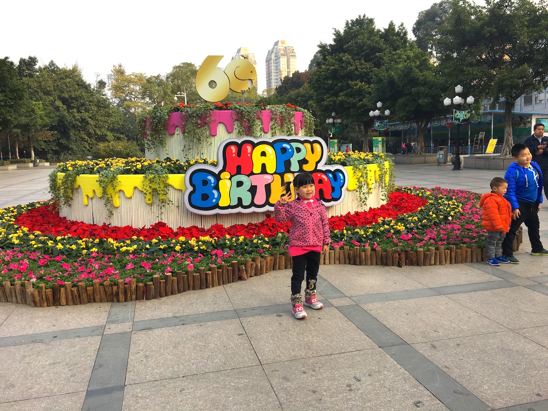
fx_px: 459
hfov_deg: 61.7
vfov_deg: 48.2
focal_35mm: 29
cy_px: 206
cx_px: 274
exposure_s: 1/534
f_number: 2.2
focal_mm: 4.15
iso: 25
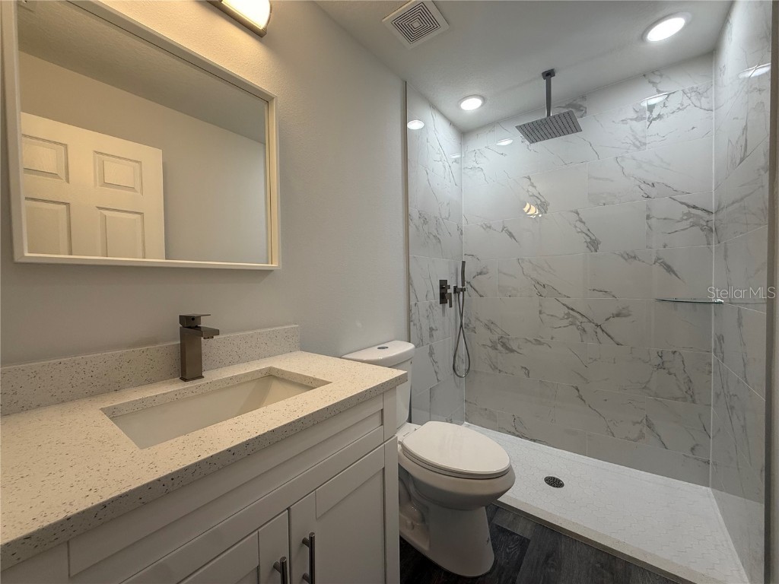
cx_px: 390
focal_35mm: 14
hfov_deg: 102.1
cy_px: 292
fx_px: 315
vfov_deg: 85.7
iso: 125
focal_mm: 2.22
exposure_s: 1/120
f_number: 2.2
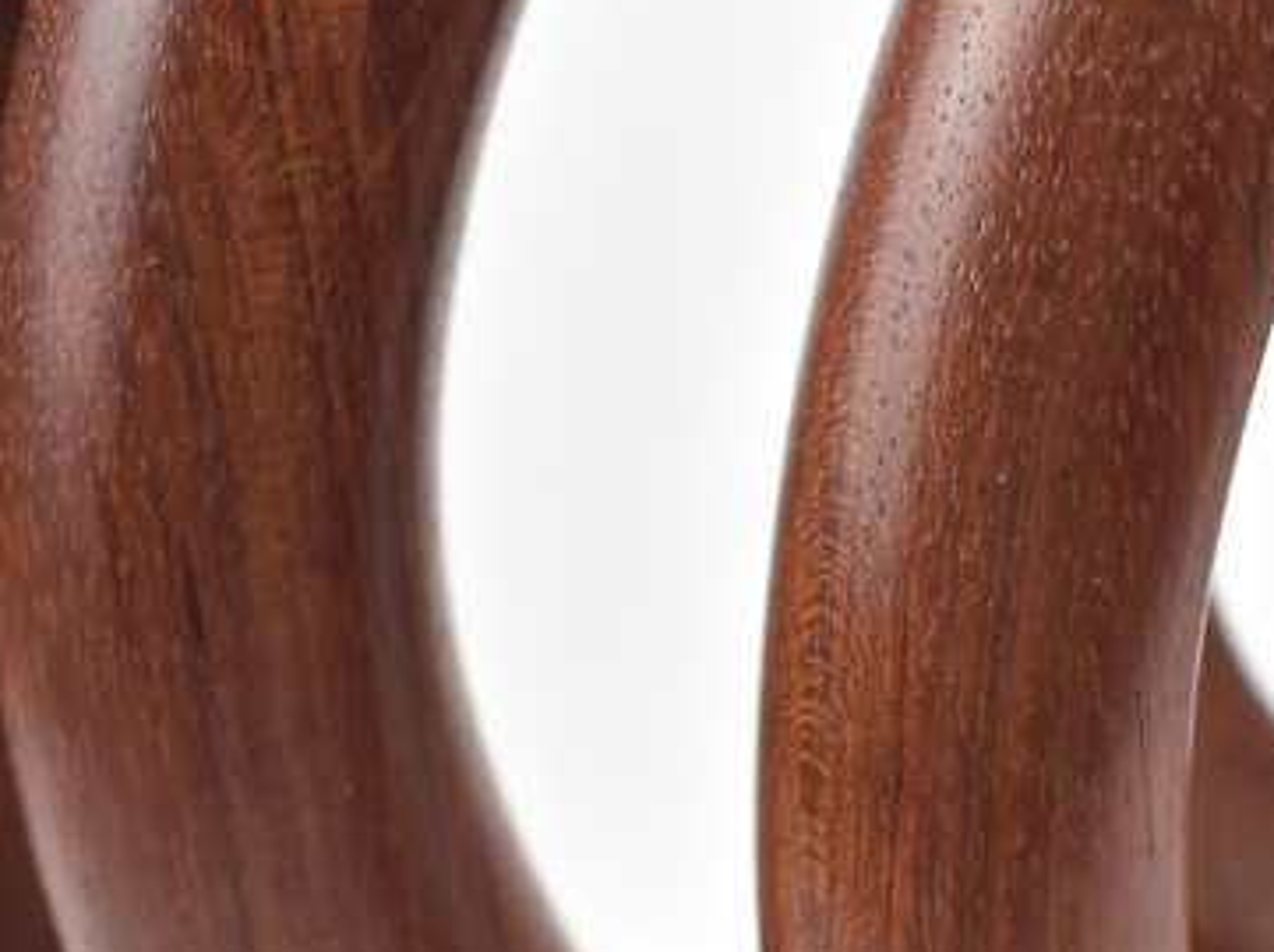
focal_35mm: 72
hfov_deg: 26.8
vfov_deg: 20.4
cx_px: 918
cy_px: 569
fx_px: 2647
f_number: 3.5
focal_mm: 18
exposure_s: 1/125
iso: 450
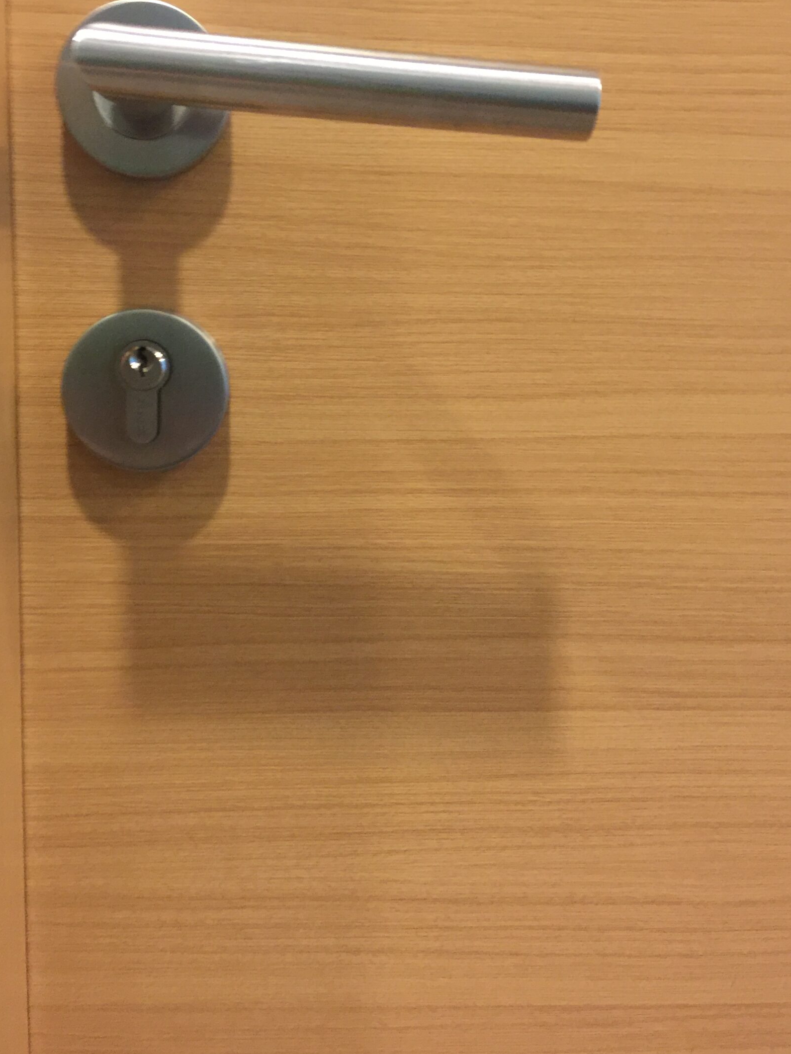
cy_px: 425
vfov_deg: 52.3
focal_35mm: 35
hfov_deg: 40.7
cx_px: 356
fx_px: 1066
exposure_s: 1/4
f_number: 2.2
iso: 125
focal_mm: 4.15
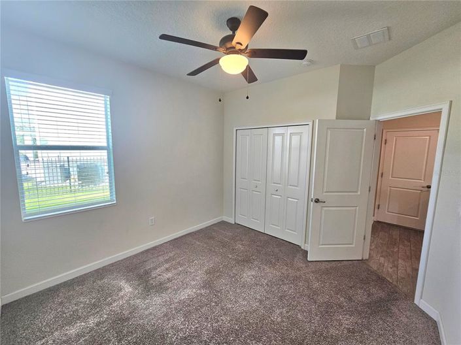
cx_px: 230
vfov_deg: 89.9
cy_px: 172
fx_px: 173
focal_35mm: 13
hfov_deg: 106.2
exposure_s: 1/60.2
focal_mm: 2.2
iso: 80
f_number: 2.2
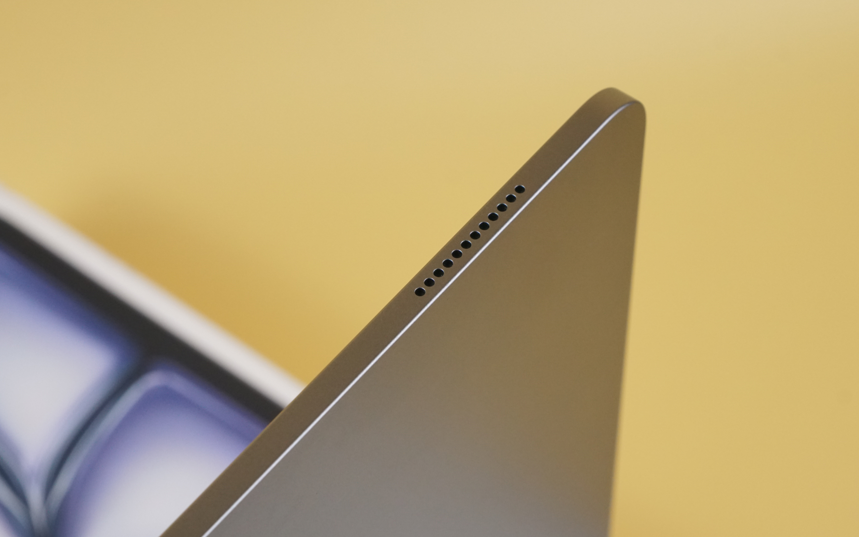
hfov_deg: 17.8
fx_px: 2739
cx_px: 412
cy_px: 268
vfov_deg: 11.2
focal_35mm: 117
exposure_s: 1/100
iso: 2000
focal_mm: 68
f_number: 8
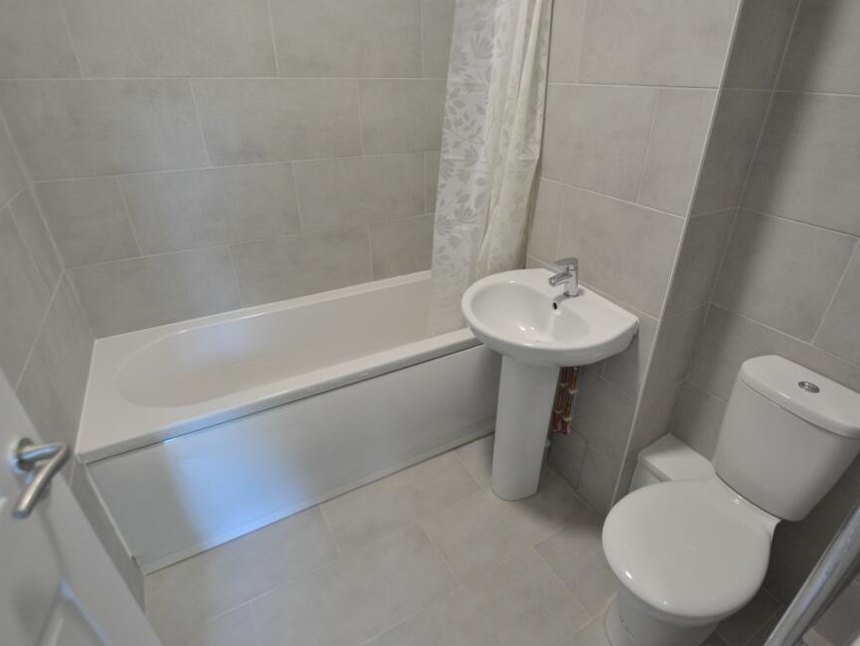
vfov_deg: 74.7
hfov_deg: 90.9
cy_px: 323
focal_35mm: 17
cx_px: 461
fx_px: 422
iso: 720
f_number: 4
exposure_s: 1/60
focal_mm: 10
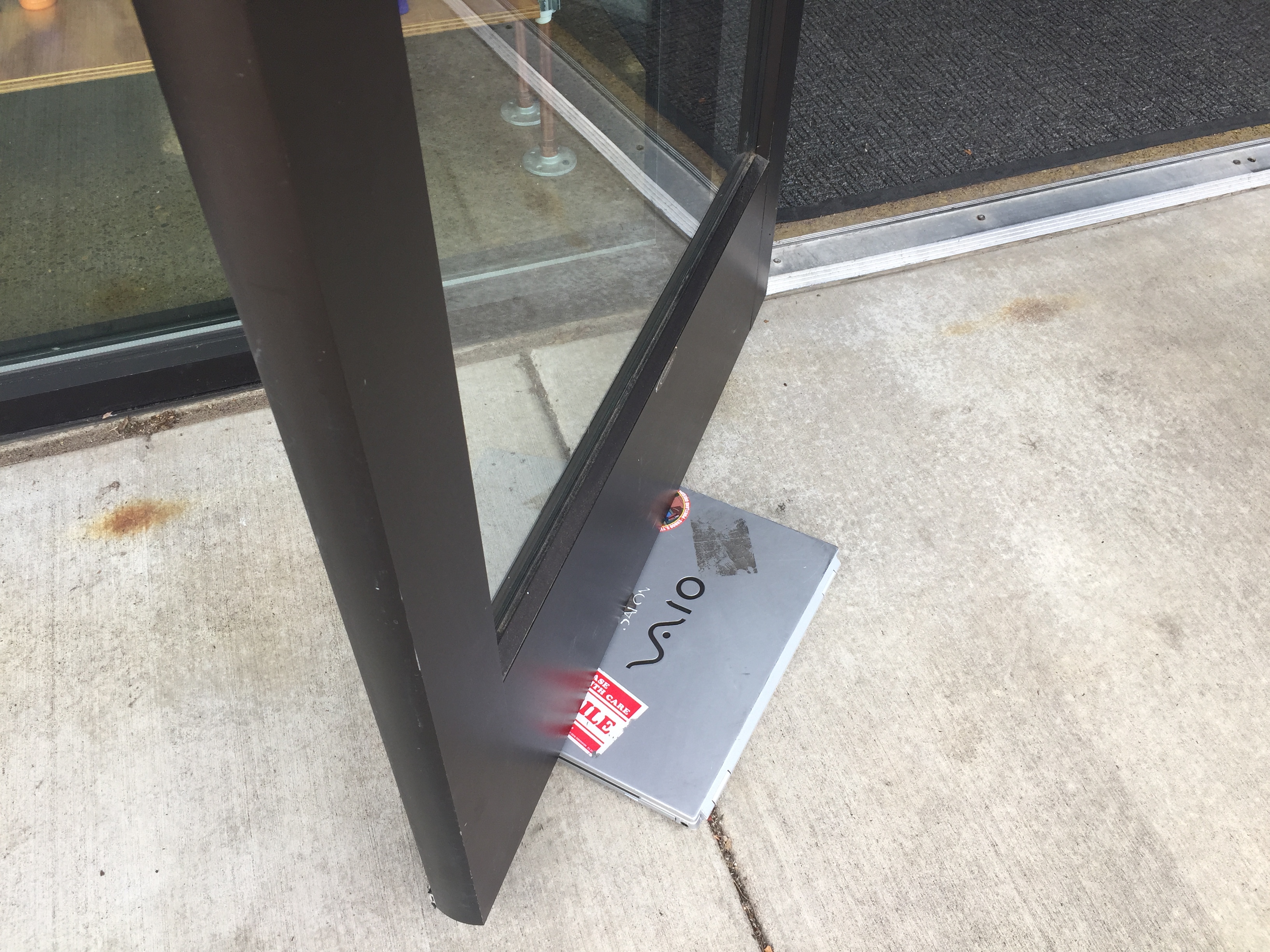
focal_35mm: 29
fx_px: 1064
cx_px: 635
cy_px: 476
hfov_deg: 61.7
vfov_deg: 48.2
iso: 32
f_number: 2.2
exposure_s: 1/227
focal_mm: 4.15
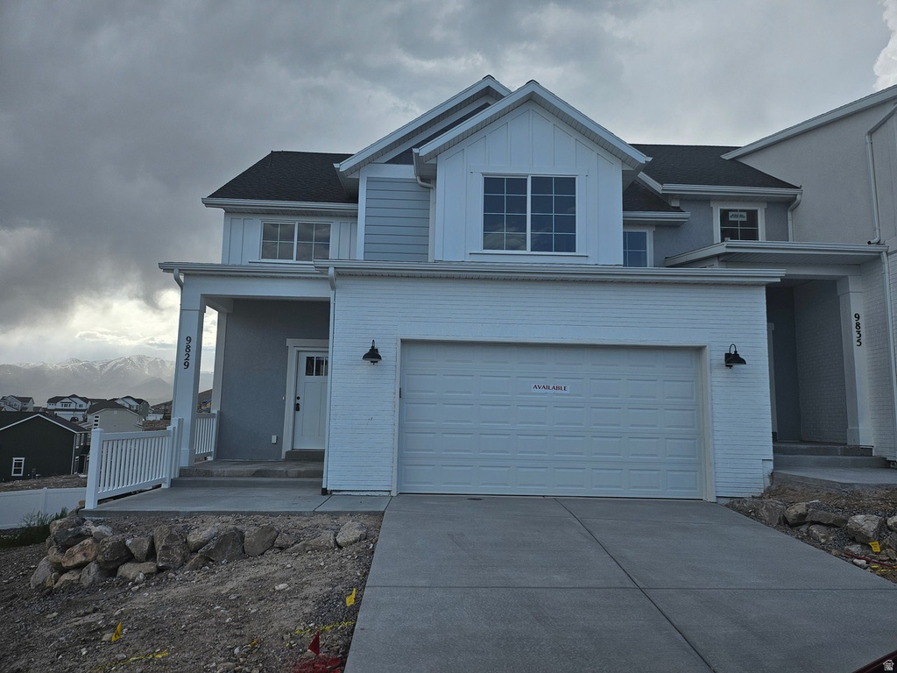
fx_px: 622
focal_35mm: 24
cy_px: 336
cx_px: 448
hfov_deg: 71.6
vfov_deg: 56.8
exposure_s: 1/2204
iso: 50
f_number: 1.8
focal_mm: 5
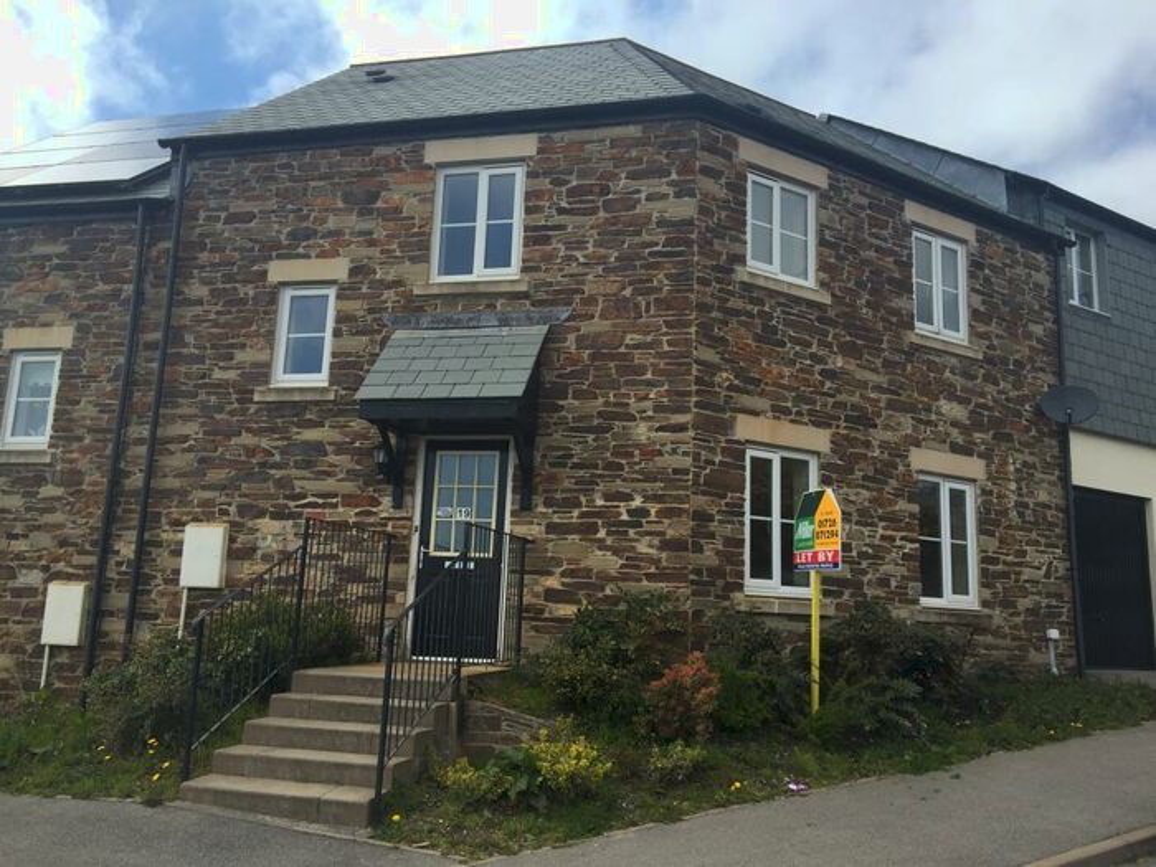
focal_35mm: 29
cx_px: 578
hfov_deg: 61.7
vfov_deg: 48.2
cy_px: 434
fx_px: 968
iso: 32
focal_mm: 4.15
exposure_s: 1/1364
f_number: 2.2
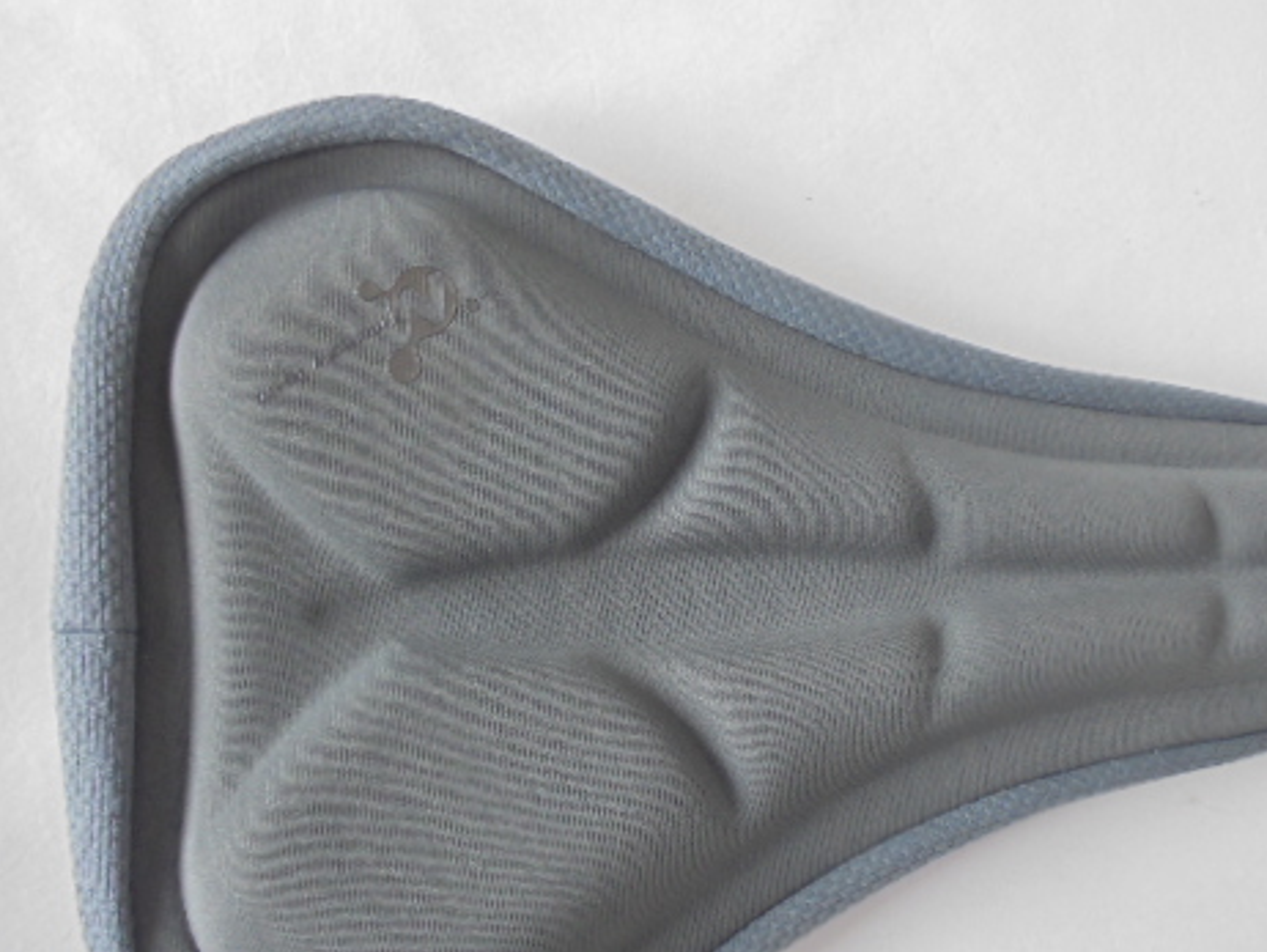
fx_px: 1318
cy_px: 582
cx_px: 708
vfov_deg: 39.5
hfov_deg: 51.2
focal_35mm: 36
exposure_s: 1/30
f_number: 3.5
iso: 160
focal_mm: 4.6
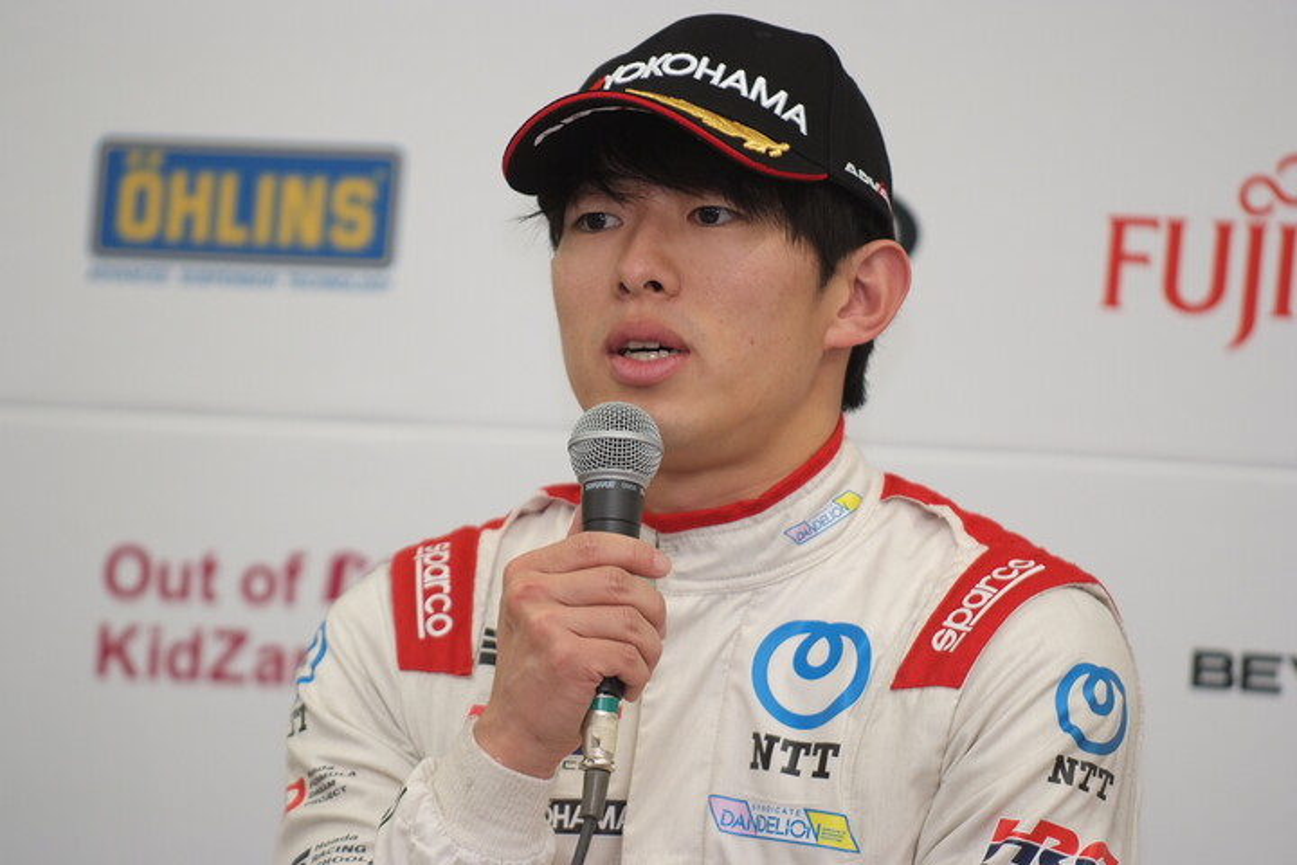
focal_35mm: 270
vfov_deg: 5.1
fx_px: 9727
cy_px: 432
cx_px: 648
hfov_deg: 7.6
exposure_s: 1/142
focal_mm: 180
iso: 400
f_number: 2.8
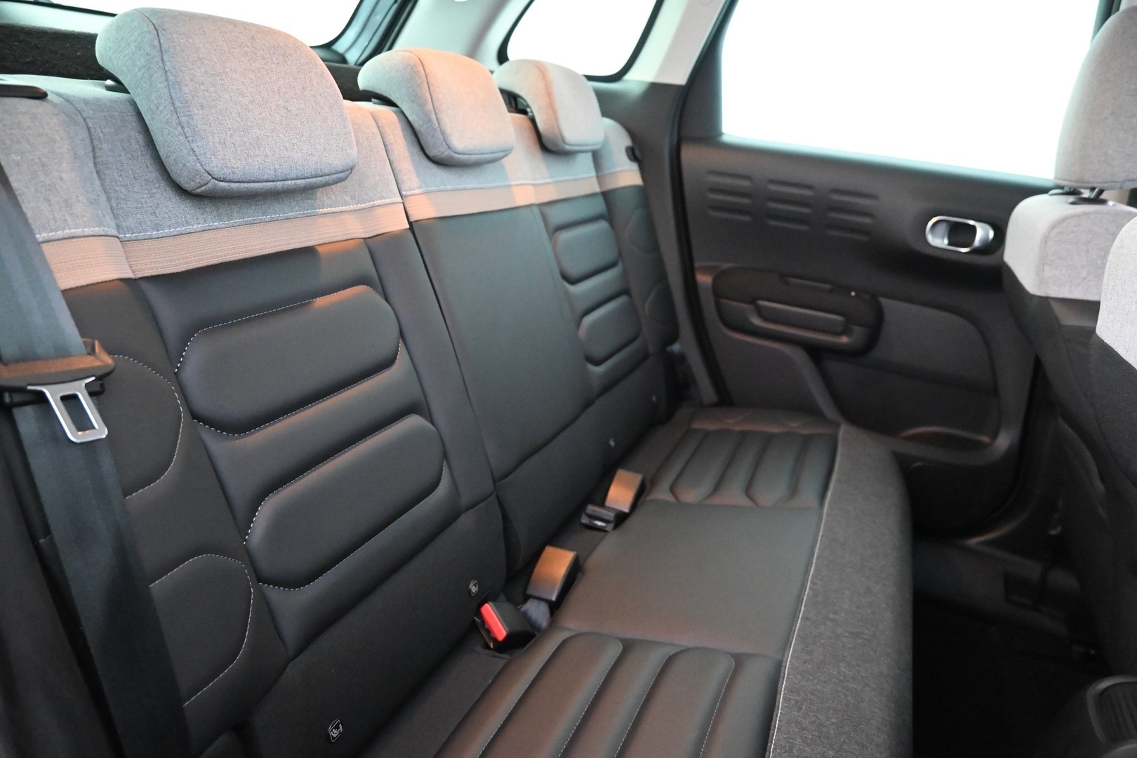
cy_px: 379
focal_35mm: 24
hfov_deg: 73.7
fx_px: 758
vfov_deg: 53.1
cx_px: 568
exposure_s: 1/25
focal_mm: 16
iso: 7200
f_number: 3.5
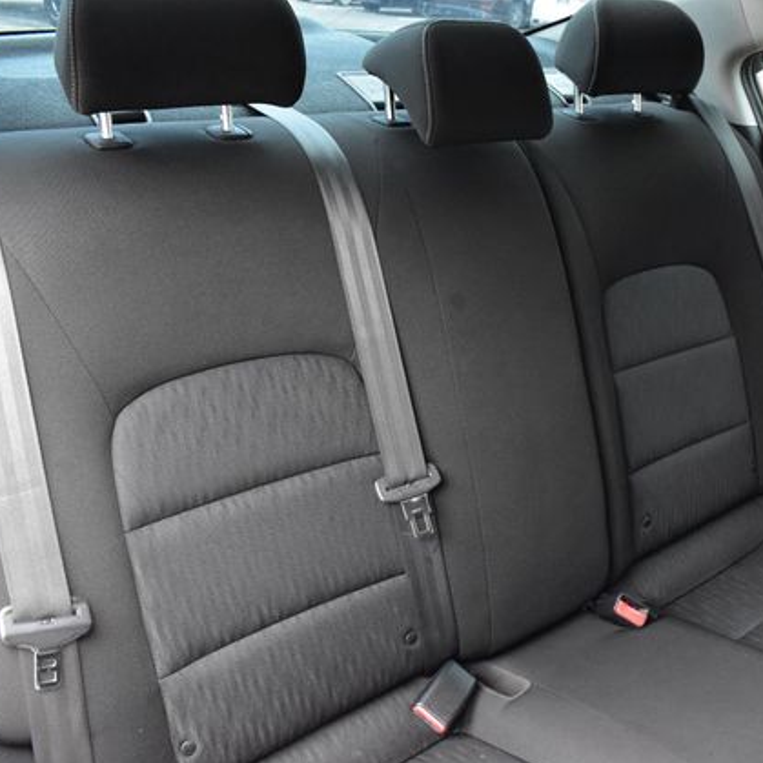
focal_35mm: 35
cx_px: 468
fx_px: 873
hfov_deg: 46.9
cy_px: 386
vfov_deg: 47.2
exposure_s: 1/50
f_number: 8
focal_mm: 18
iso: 2500
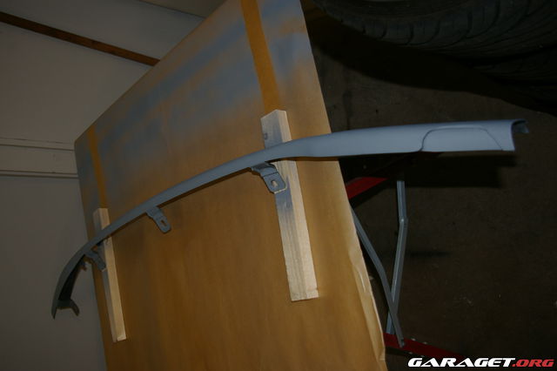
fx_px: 557
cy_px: 186
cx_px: 278
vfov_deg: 36.8
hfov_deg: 53.2
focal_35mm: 36
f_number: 4
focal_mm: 24
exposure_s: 1/45
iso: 200
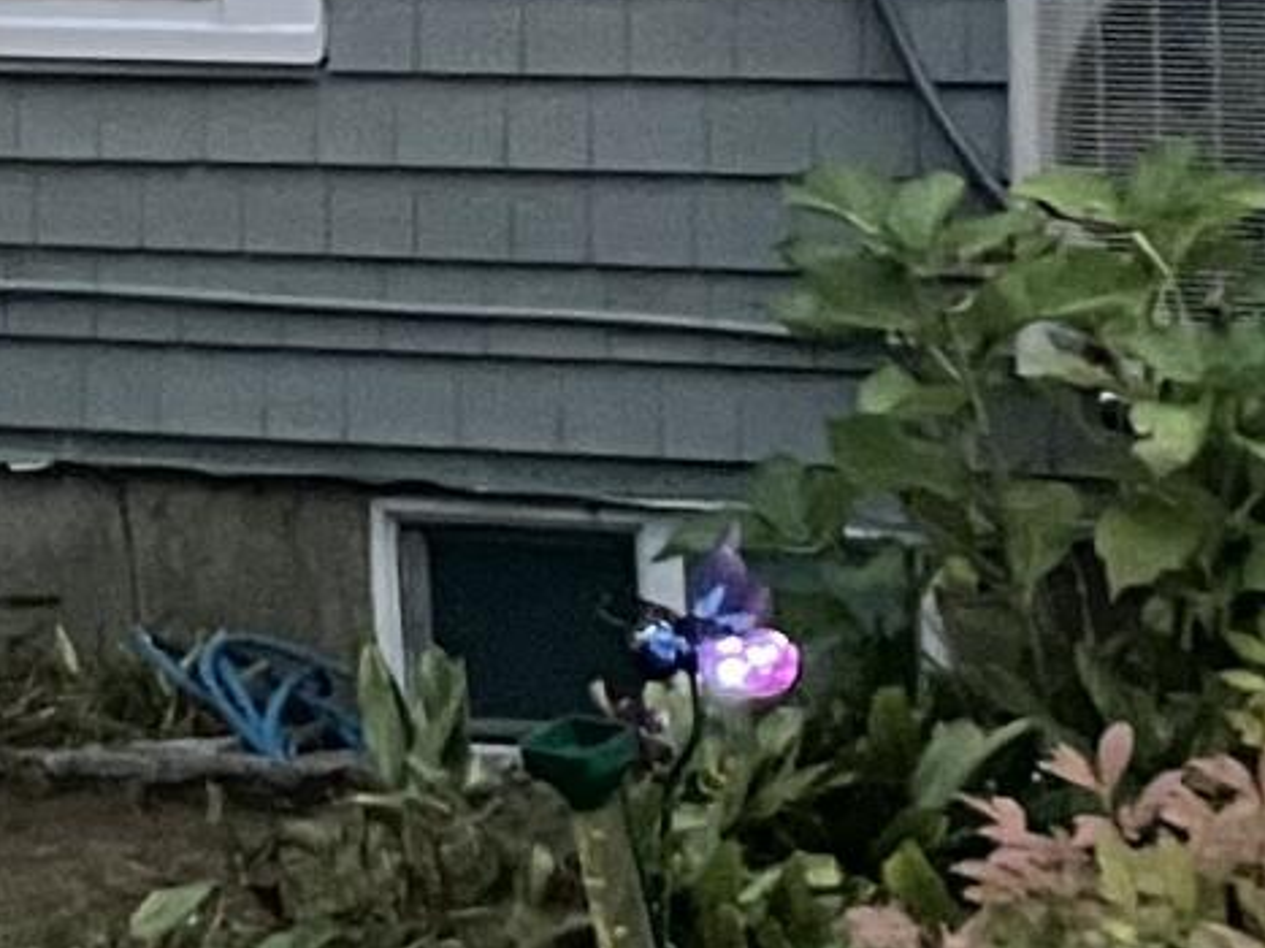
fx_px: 6576
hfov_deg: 10.7
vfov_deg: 8.0
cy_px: -720
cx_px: -520
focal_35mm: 180
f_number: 1.8
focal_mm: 3.99
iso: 640
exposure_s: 1/20
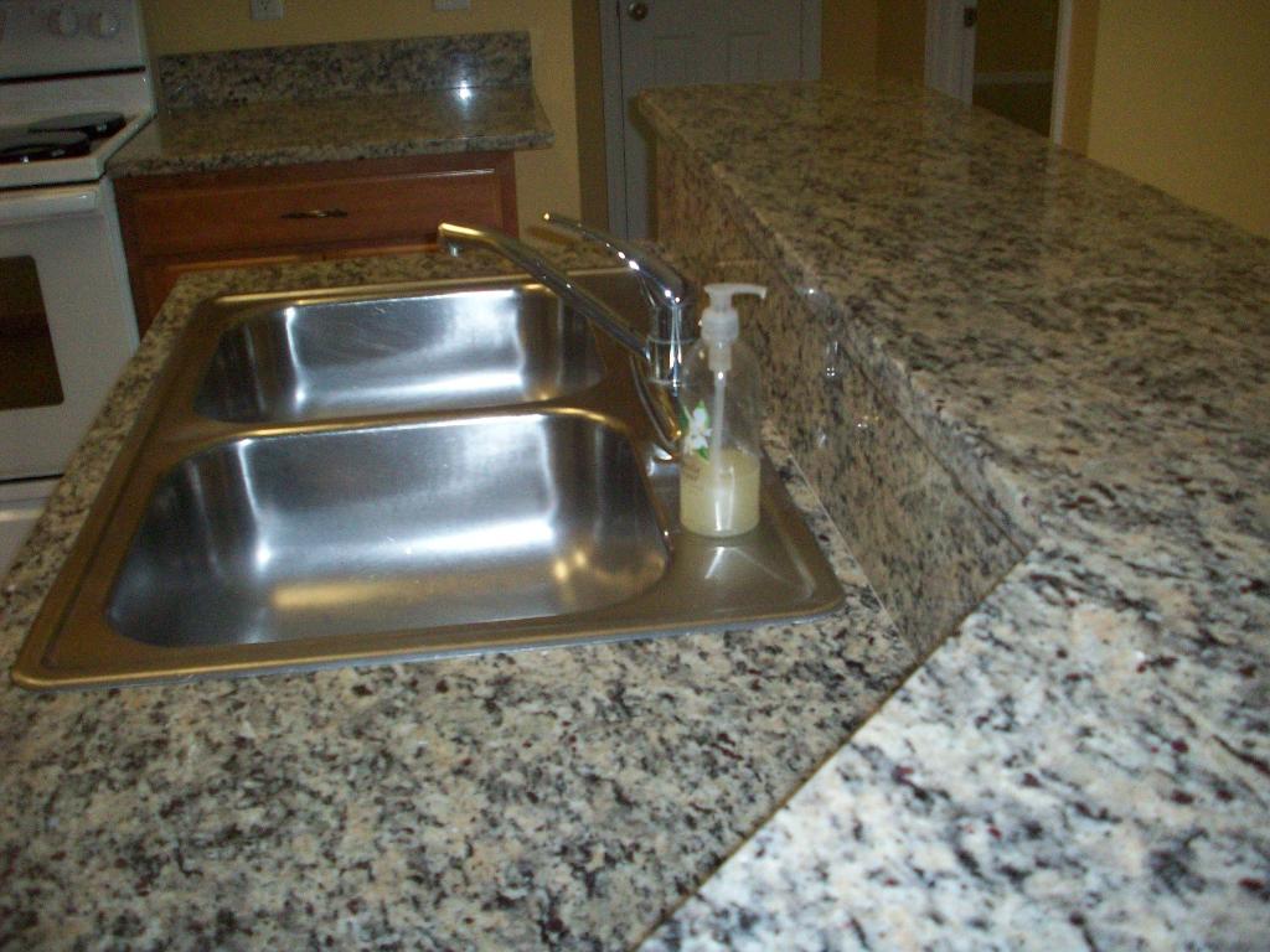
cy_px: 476
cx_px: 635
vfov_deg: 38.7
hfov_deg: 50.1
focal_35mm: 37
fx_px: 1357
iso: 200
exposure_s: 1/64
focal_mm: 6.2
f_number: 2.8
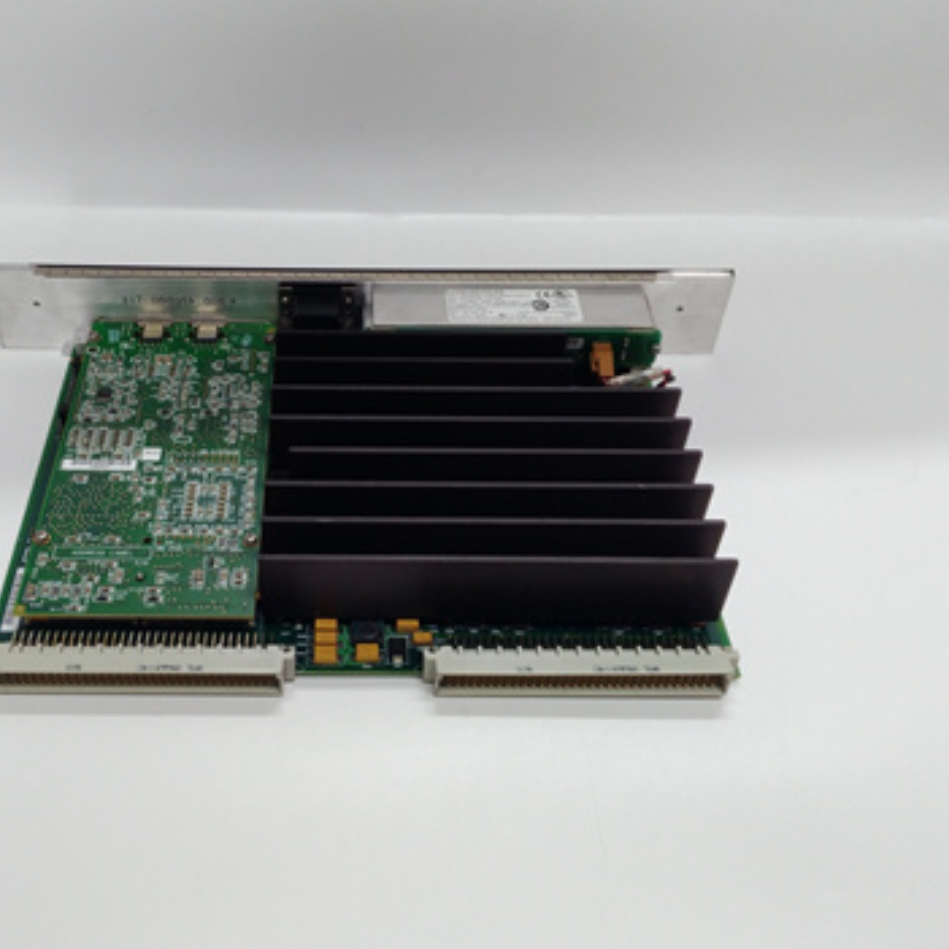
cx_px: 349
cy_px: 450
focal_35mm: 34
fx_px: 1055
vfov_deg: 48.4
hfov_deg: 47.9
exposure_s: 1/33
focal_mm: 3.79
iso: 128
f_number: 2
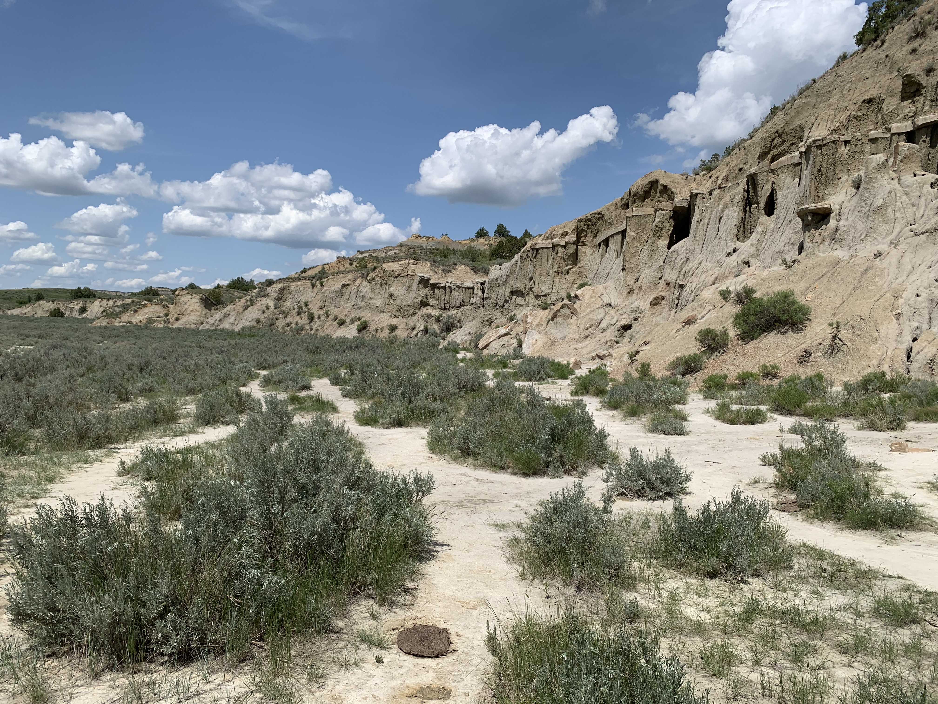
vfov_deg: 53.1
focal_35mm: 26
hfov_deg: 67.3
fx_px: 705
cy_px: 352
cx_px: 469
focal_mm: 4.25
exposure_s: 1/3650
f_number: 1.8
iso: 25
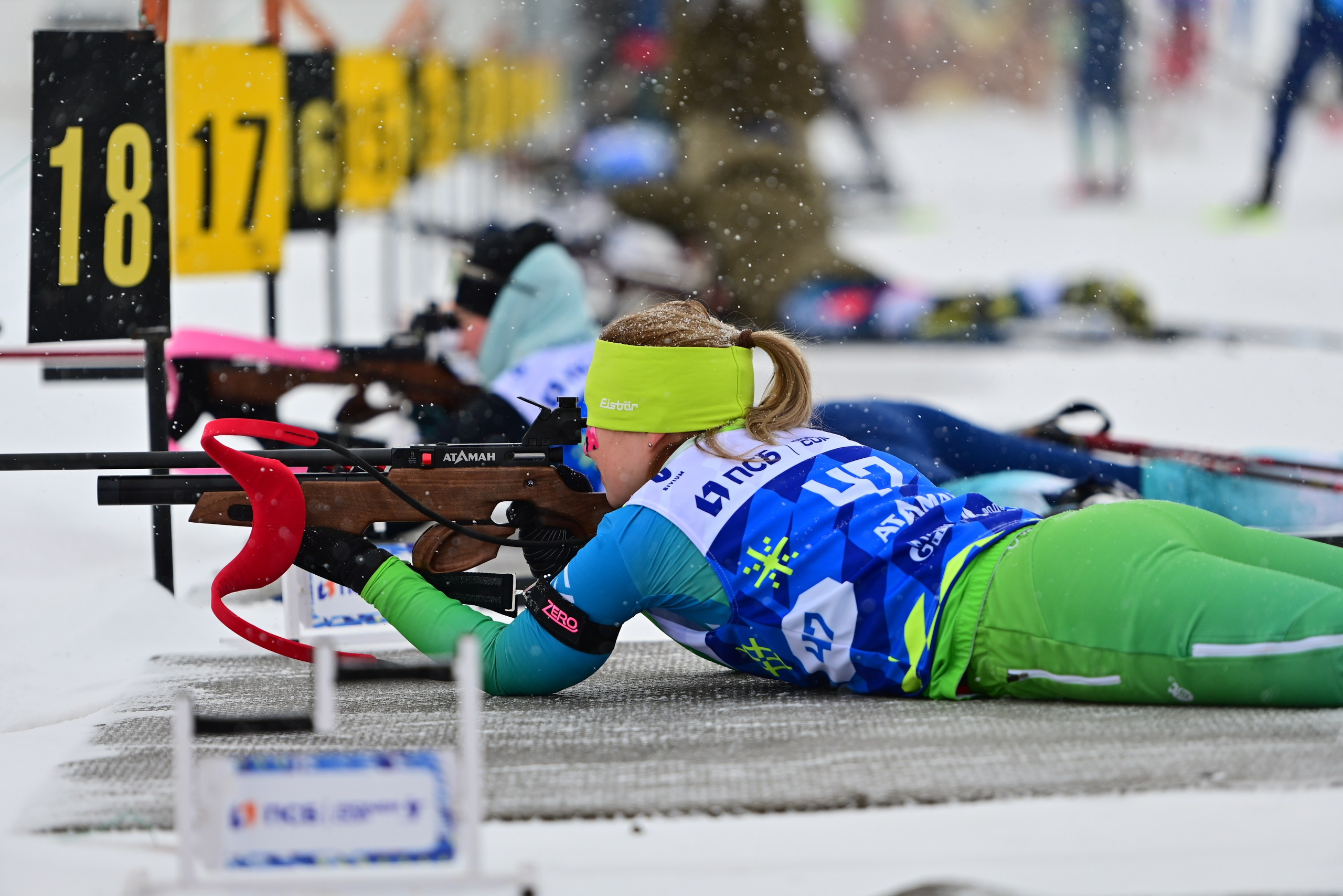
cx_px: 672
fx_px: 6901
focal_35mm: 185
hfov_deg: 11.1
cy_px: 448
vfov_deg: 7.4
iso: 200
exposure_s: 1/1000
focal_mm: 185
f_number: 2.8
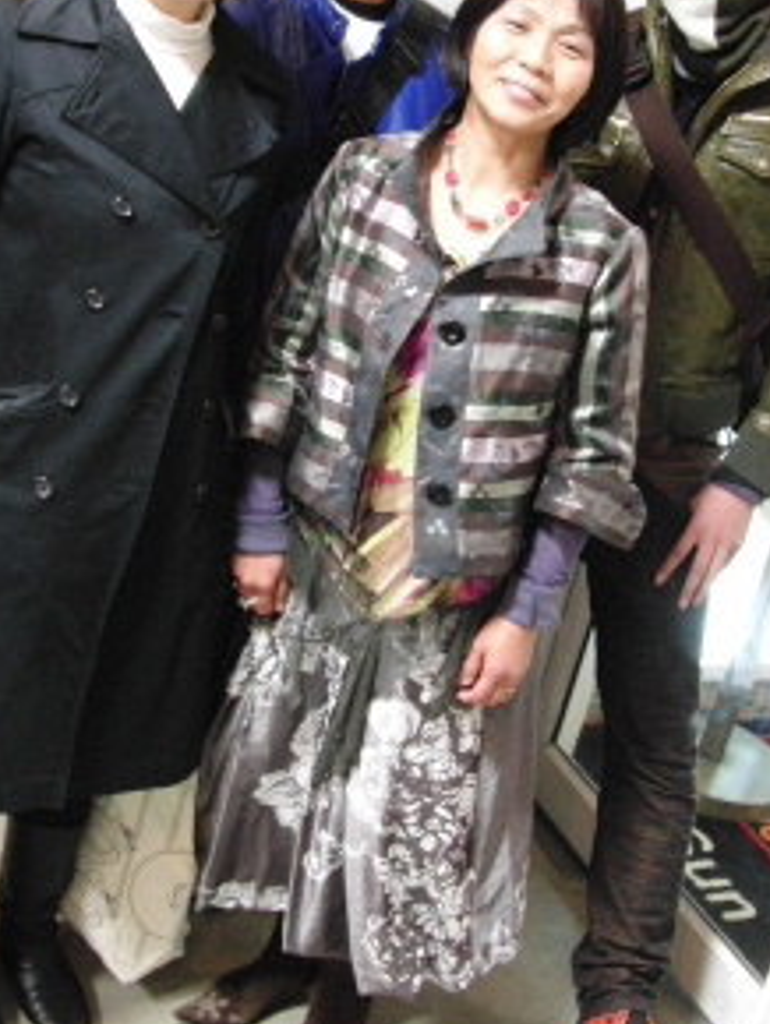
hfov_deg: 28.6
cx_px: 350
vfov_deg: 37.4
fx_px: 1510
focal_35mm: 51
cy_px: 427
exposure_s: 1/10
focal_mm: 6.42
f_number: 3.6
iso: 400
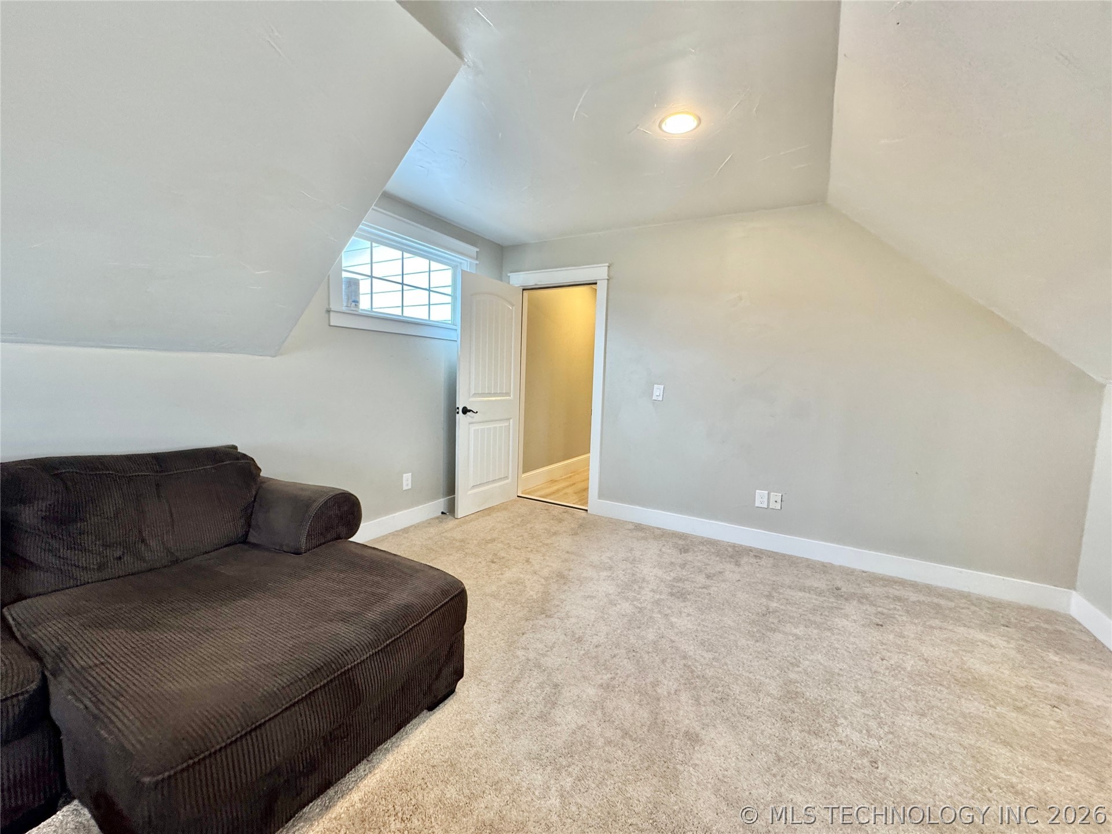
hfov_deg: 102.1
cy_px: 417
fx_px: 450
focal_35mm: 14
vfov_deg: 85.7
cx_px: 556
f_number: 2.2
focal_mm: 2.22
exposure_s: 1/120
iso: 250
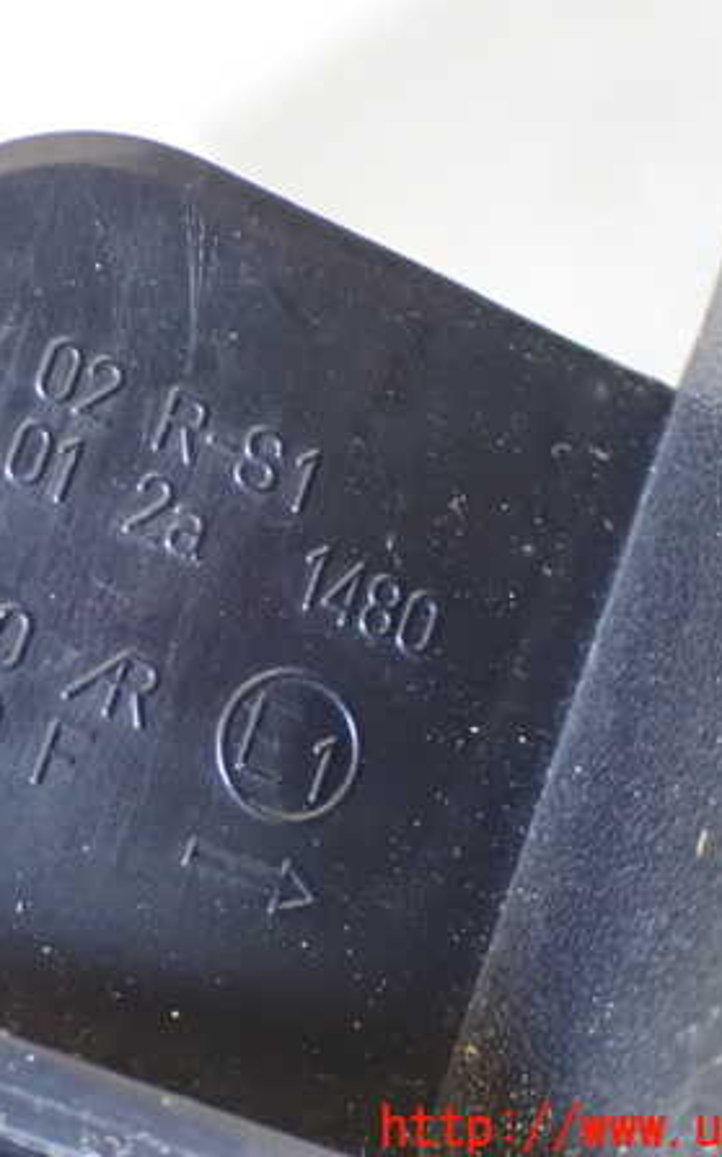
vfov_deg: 20.6
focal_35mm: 101
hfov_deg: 12.9
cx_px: 189
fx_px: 3183
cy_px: 580
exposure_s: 1/50
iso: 1600
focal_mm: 12.73
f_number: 3.9
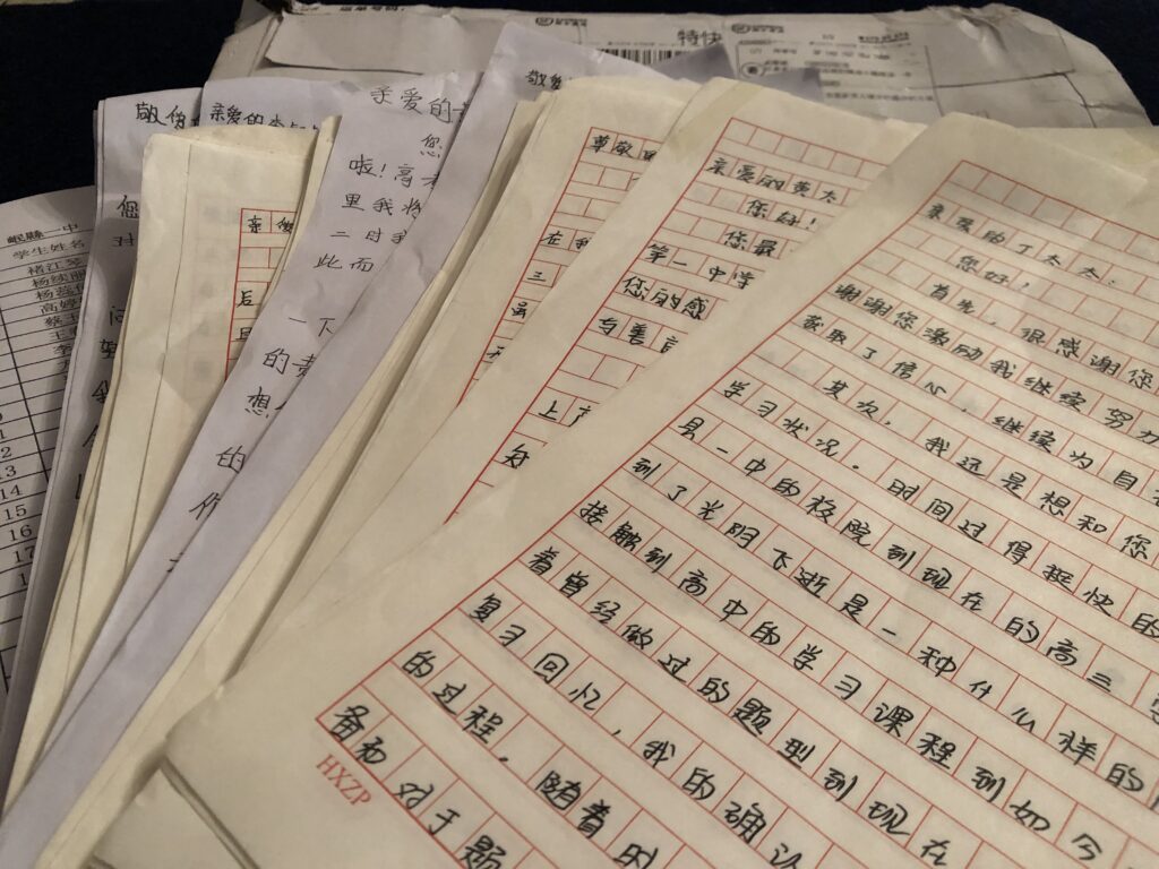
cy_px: 434
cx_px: 580
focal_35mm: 28
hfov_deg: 63.4
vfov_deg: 49.7
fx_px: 937
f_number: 1.8
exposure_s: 1/11
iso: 100
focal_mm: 4
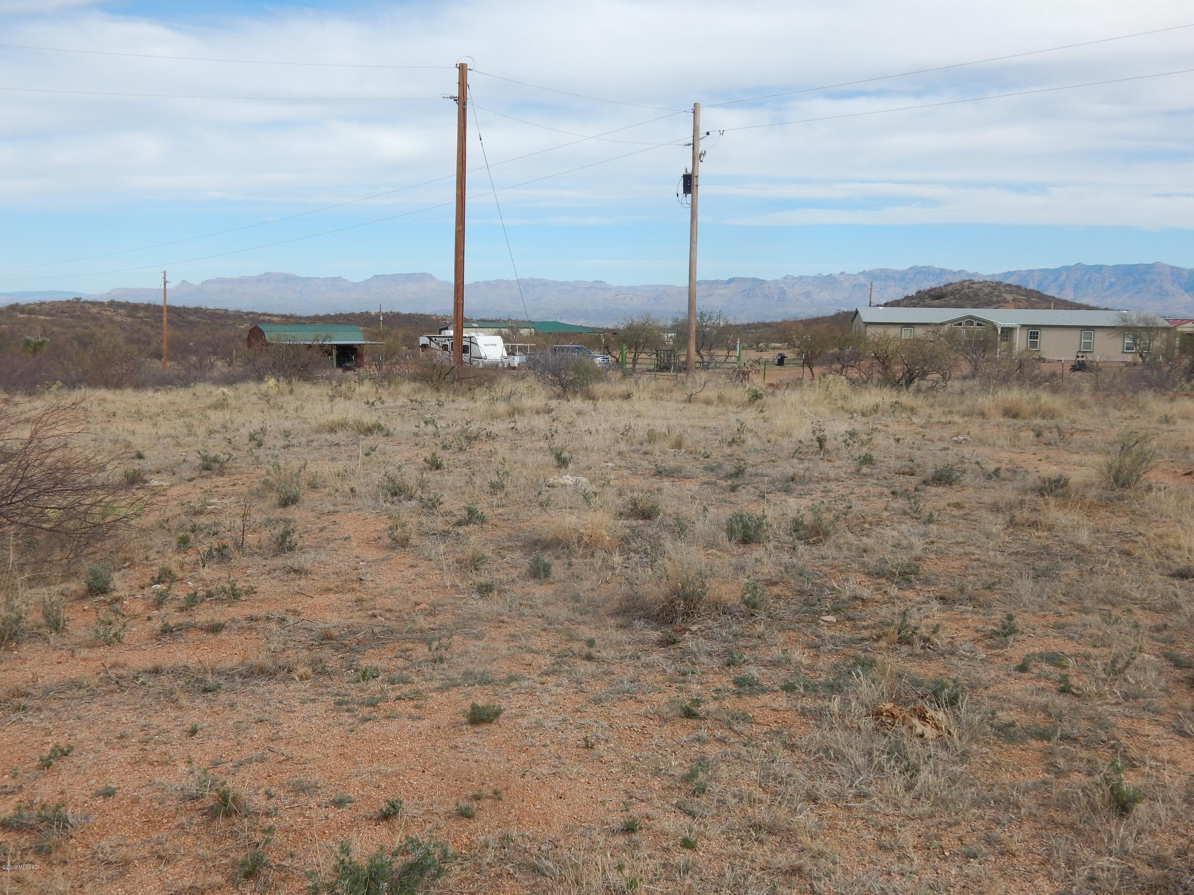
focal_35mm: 34
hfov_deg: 54.0
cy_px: 448
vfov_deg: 41.8
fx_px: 1173
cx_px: 597
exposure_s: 1/400
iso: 125
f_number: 6.7
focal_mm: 6.1
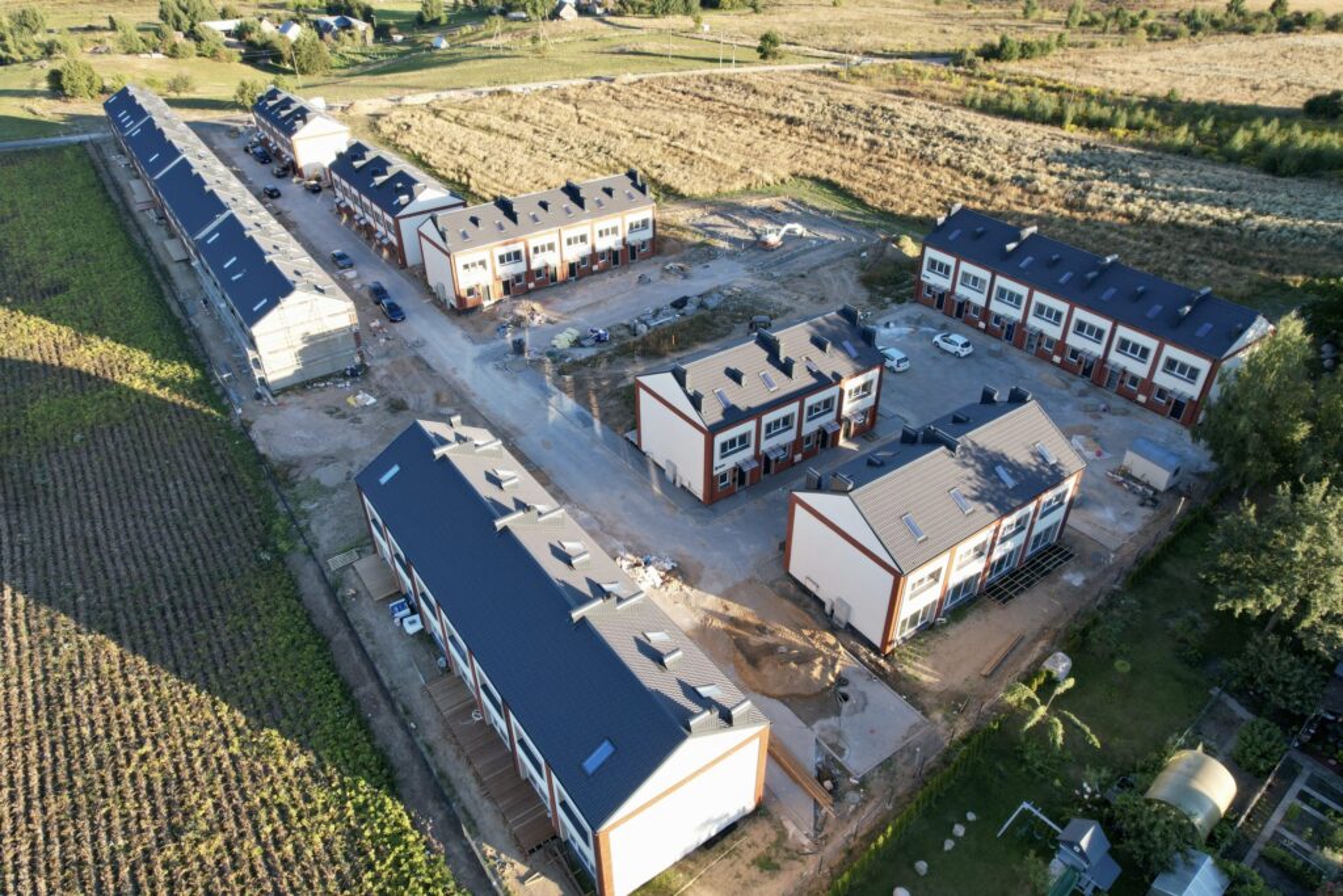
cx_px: 672
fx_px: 821
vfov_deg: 57.2
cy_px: 448
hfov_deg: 78.6
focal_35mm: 22
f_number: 2.8
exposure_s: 1/320
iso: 120
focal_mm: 8.38
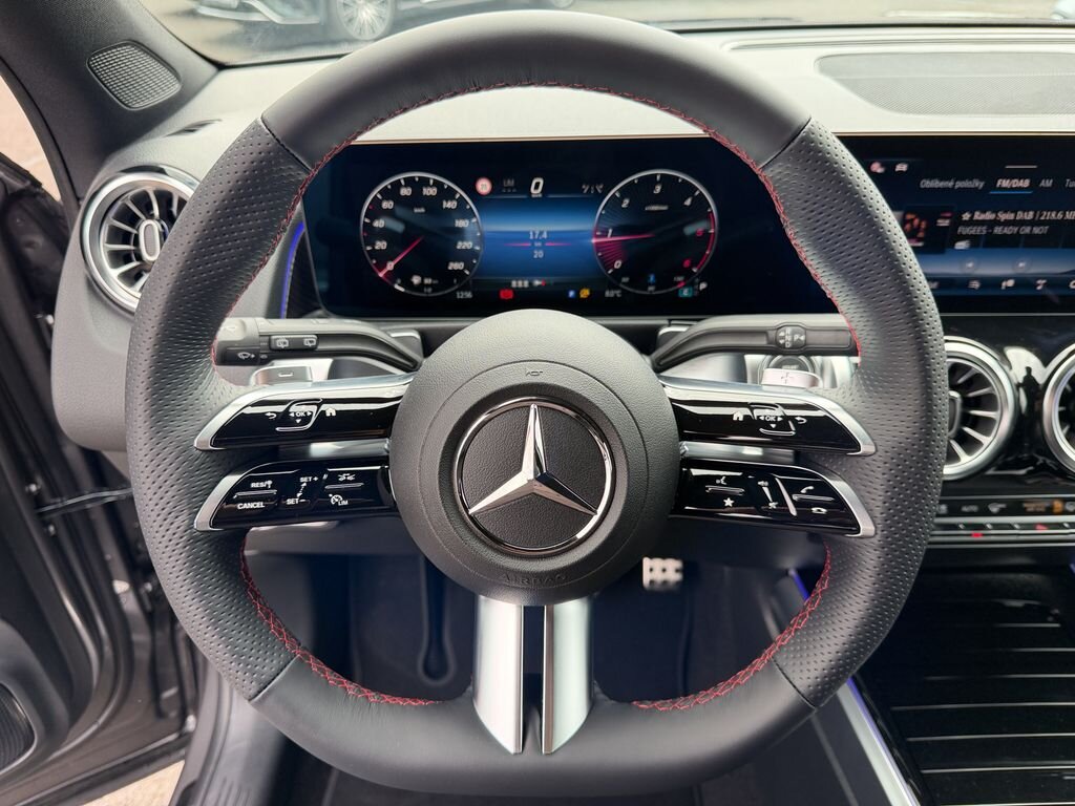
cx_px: 538
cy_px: 403
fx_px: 745
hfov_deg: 71.6
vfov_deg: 56.8
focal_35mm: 24
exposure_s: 1/138
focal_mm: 6.76
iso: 125
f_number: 1.78
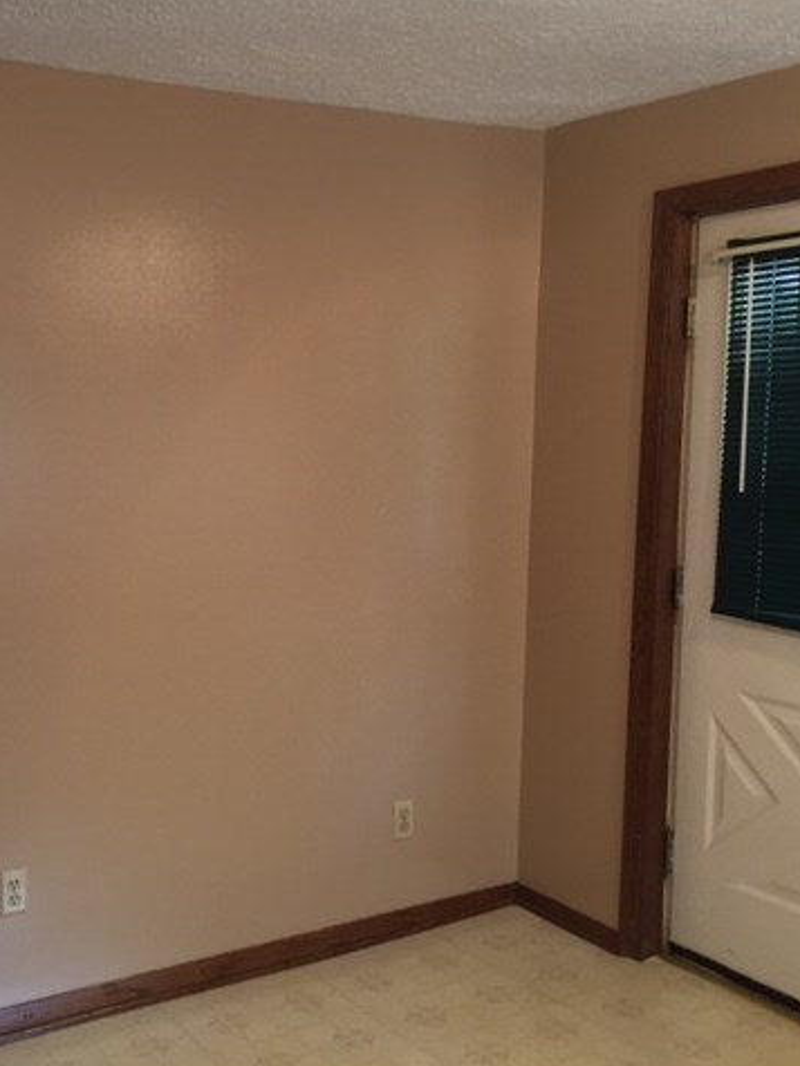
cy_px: 535
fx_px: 1202
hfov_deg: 36.1
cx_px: 211
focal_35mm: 39
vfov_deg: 47.9
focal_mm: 4.15
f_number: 2.2
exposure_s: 1/30
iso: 125
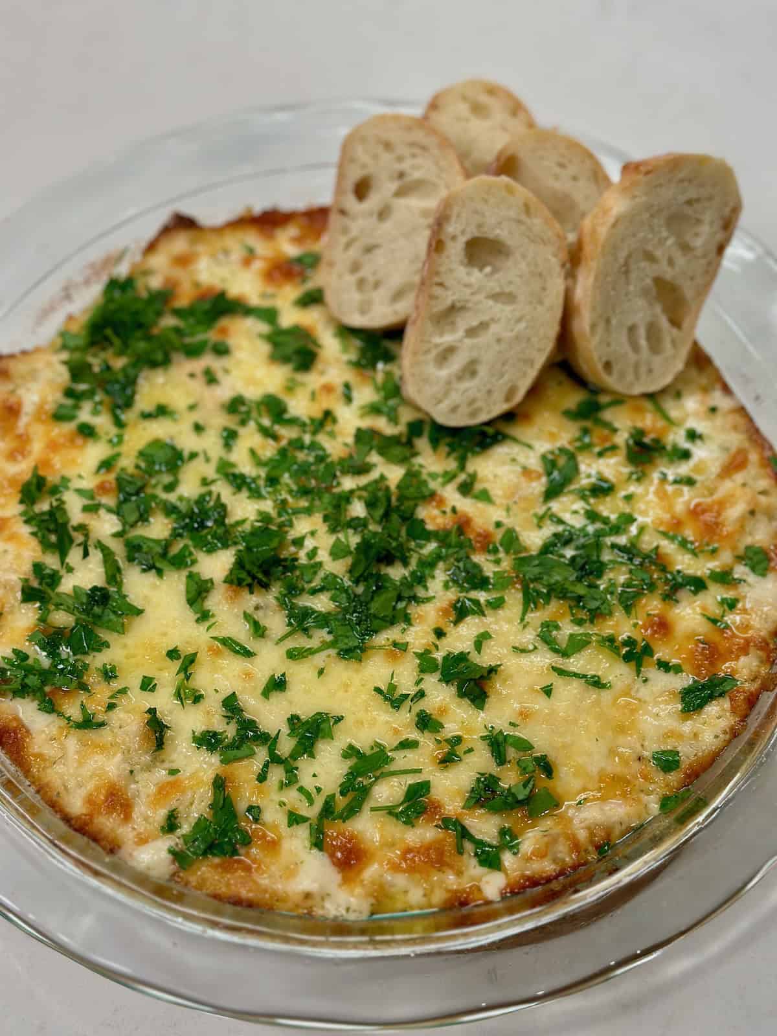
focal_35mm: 48
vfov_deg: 39.7
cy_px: 518
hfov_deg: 30.3
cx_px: 388
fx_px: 1437
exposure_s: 1/120
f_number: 1.8
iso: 80
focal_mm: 6.9
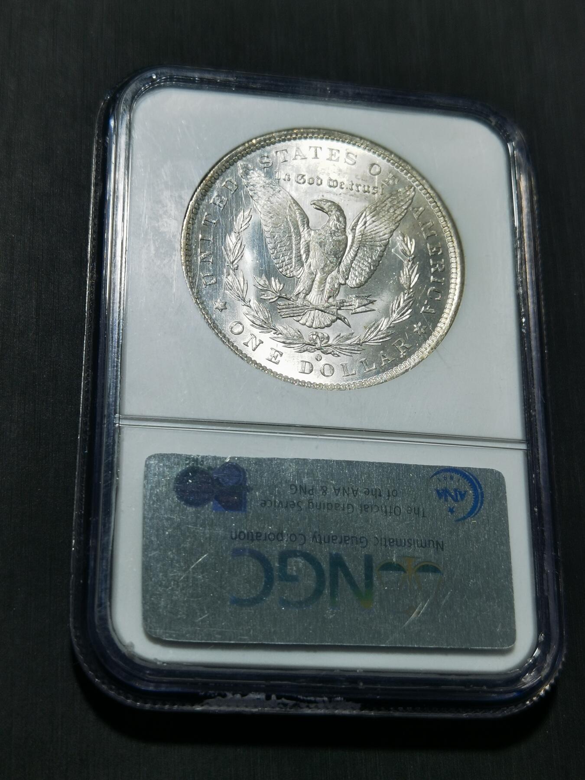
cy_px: 390
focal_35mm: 59
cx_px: 292
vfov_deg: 32.7
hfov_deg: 24.8
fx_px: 1329
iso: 50
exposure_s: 1/121
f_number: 1.9
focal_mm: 6.67
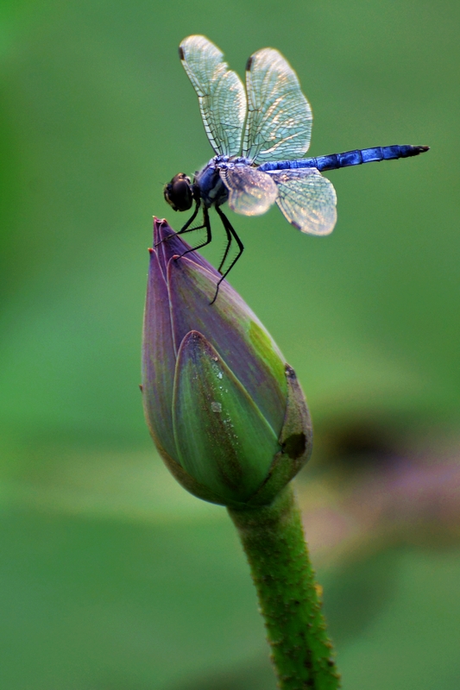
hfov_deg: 4.6
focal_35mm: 300
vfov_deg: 6.9
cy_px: 345
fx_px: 5752
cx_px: 230
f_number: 5.6
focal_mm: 300
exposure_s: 1/320
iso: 560
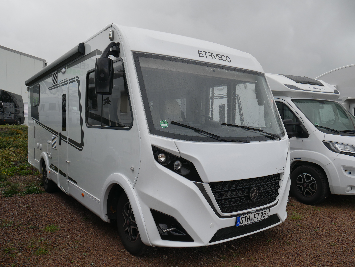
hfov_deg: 63.4
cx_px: 178
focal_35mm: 28
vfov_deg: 49.8
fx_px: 287
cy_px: 134
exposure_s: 1/320
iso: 200
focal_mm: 14
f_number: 6.3
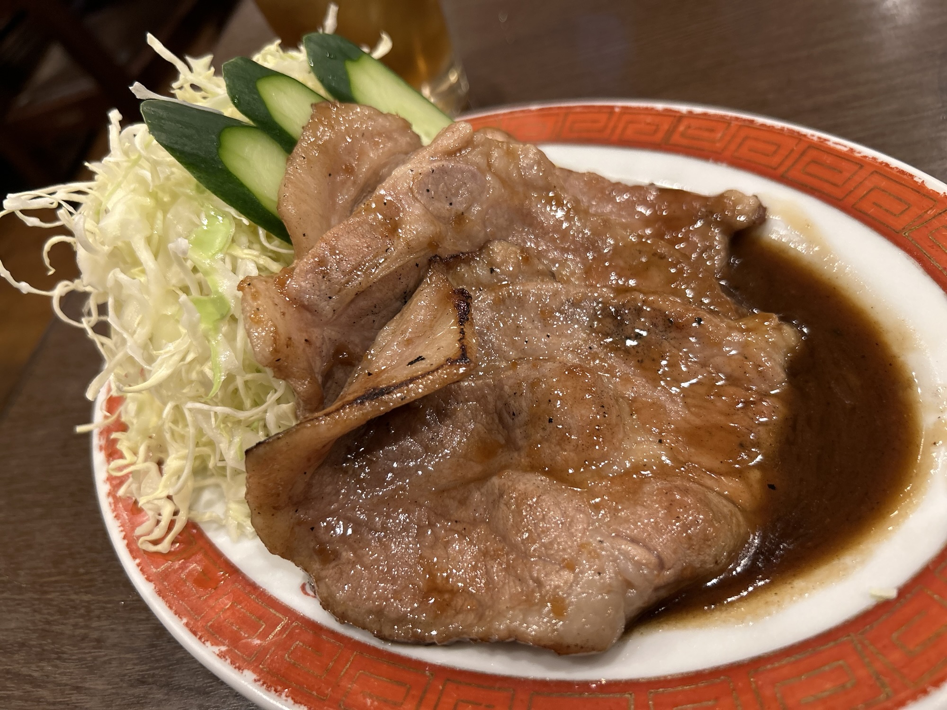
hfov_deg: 67.3
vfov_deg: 53.1
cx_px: 474
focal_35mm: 26
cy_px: 355
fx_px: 711
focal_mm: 5.7
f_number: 1.5
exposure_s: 1/60
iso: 200
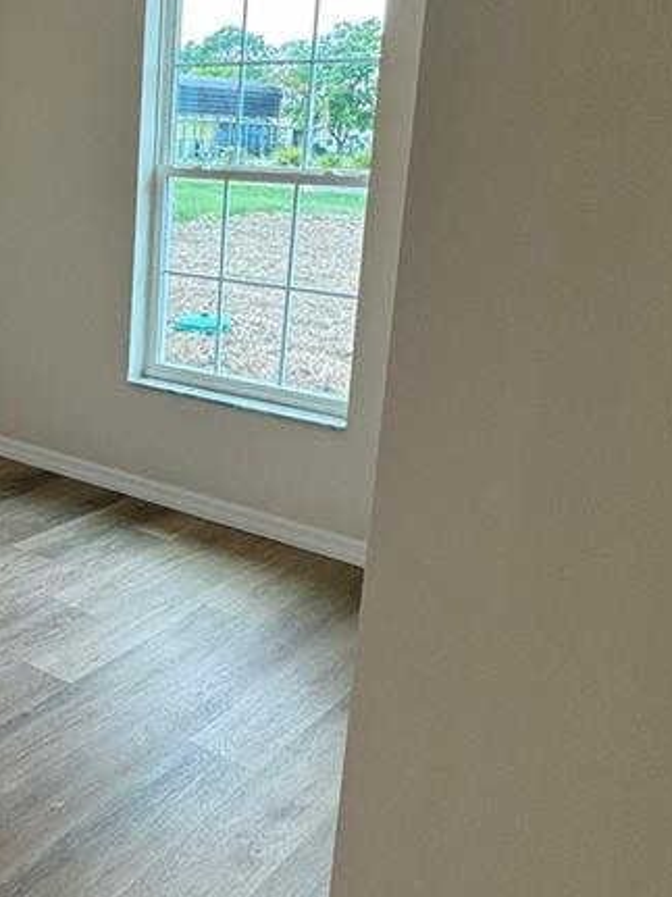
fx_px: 1010
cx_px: 69
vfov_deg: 47.7
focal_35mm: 39
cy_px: 381
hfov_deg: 34.7
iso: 80
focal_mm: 2.22
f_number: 2.2
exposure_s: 1/120
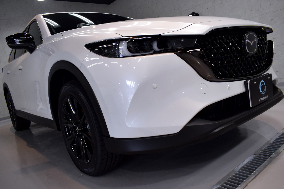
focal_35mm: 27
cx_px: 142
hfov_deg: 67.4
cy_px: 94
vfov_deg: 47.9
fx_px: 213
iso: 800
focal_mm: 18
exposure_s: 1/160
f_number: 6.3
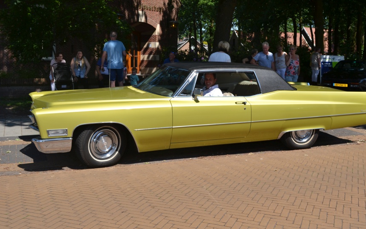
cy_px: 96
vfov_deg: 32.7
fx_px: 389
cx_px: 193
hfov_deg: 50.4
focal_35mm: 39
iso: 100
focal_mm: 22
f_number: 9
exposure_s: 1/200
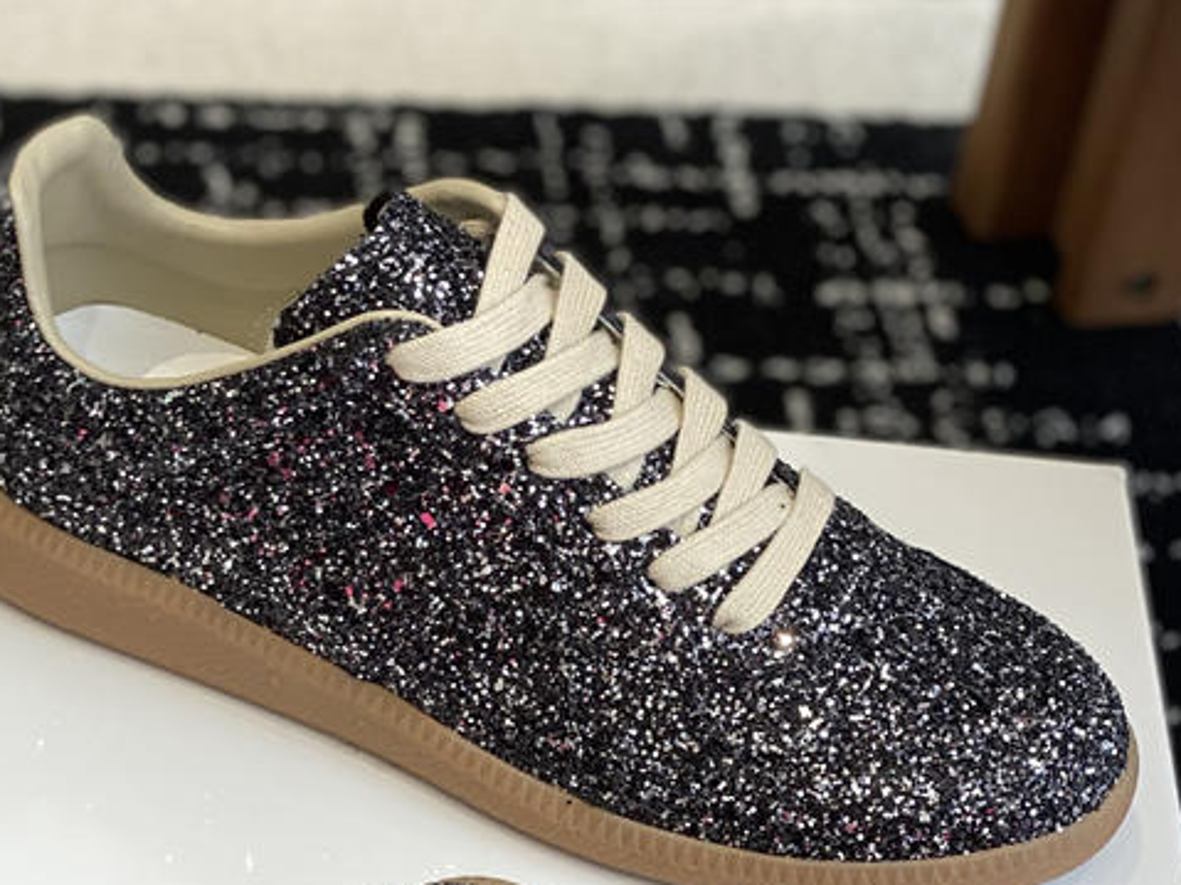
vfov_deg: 15.6
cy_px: 747
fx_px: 3206
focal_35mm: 94
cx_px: 434
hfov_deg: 20.8
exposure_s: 1/122
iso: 64
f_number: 2
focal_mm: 6
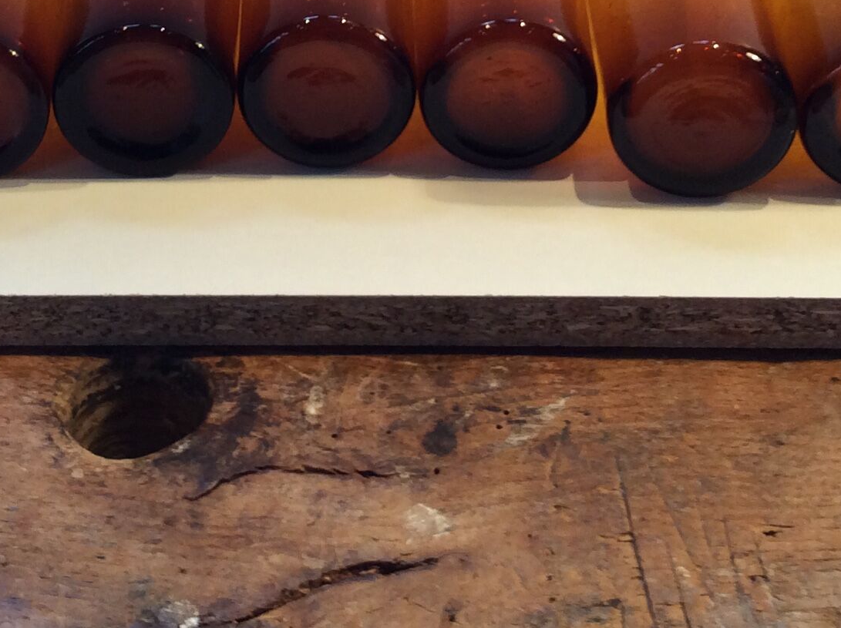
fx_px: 1844
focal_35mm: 76
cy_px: -18
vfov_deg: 18.8
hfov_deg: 25.6
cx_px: 302
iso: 50
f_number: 2.4
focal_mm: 3.3
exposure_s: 1/24
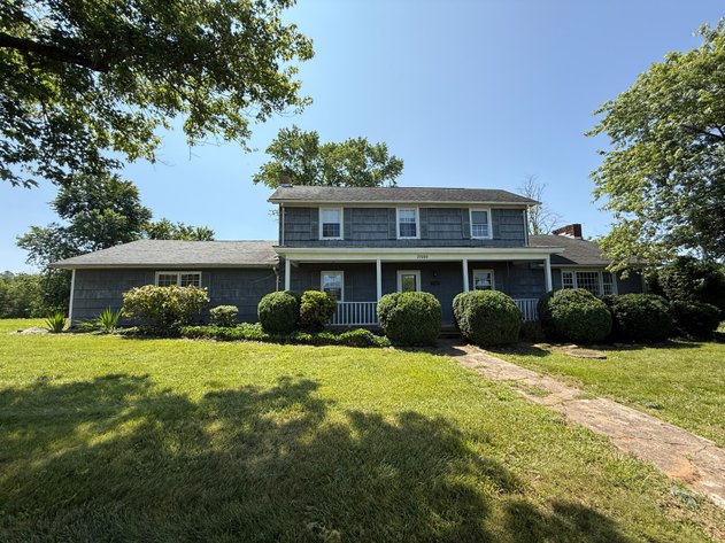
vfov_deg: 85.7
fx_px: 293
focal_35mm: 14
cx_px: 362
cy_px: 272
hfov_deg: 102.1
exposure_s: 1/1145
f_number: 2.2
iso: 64
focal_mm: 2.22
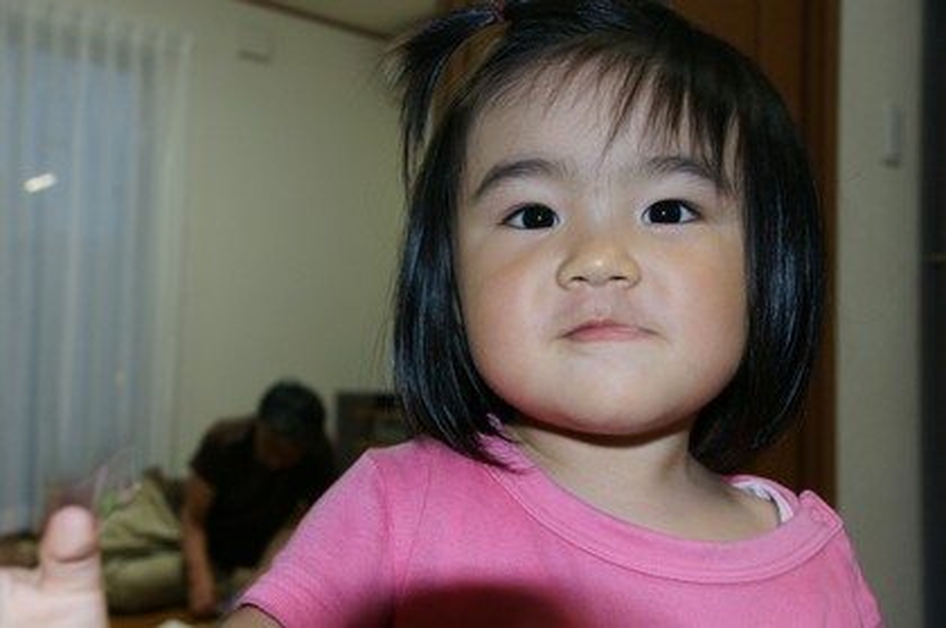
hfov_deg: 49.6
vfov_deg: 34.1
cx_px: 473
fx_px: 1024
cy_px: 314
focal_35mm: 39
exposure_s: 1/60
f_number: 5.6
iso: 800
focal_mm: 26
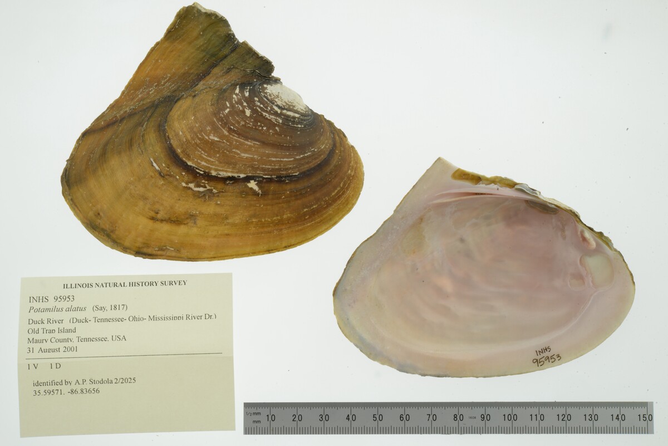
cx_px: 334
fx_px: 1114
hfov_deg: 33.4
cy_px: 223
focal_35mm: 60
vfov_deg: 22.6
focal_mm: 60
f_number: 32
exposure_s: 1/8
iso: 100
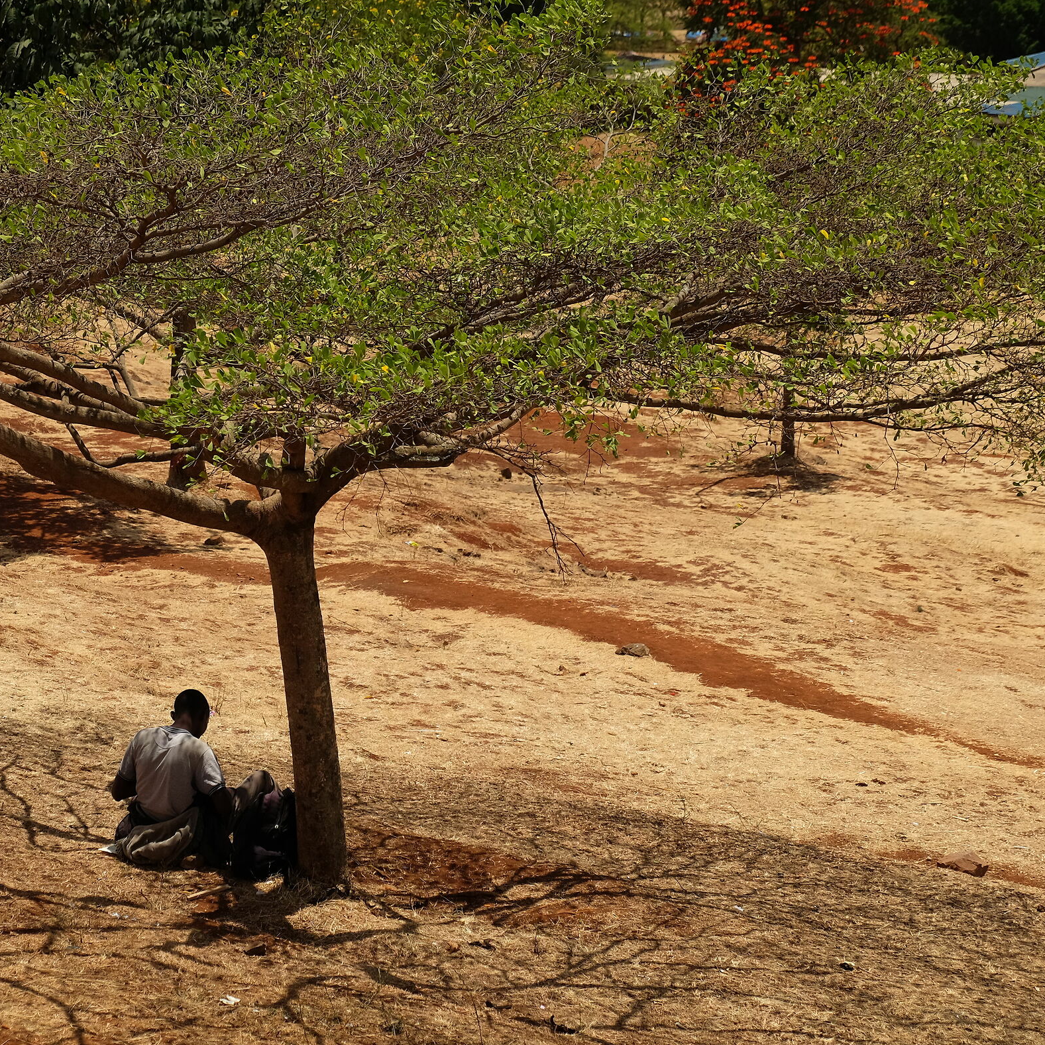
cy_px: 527
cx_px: 303
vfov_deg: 23.1
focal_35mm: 75
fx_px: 2562
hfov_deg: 22.9
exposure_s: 1/320
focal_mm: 38.9
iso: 200
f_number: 5.6
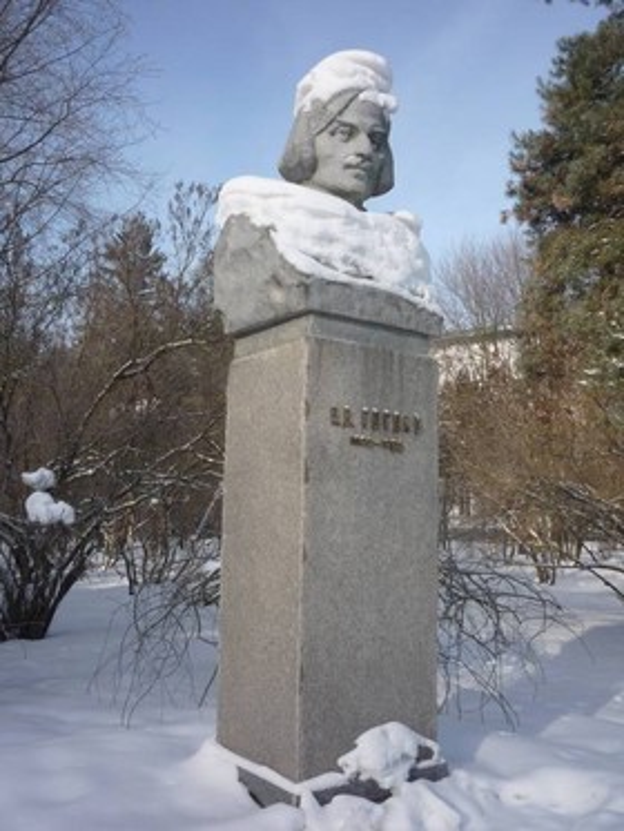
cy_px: 416
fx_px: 769
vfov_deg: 56.8
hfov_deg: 44.2
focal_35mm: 32
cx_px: 312
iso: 100
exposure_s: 1/400
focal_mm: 5.2
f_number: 5.6
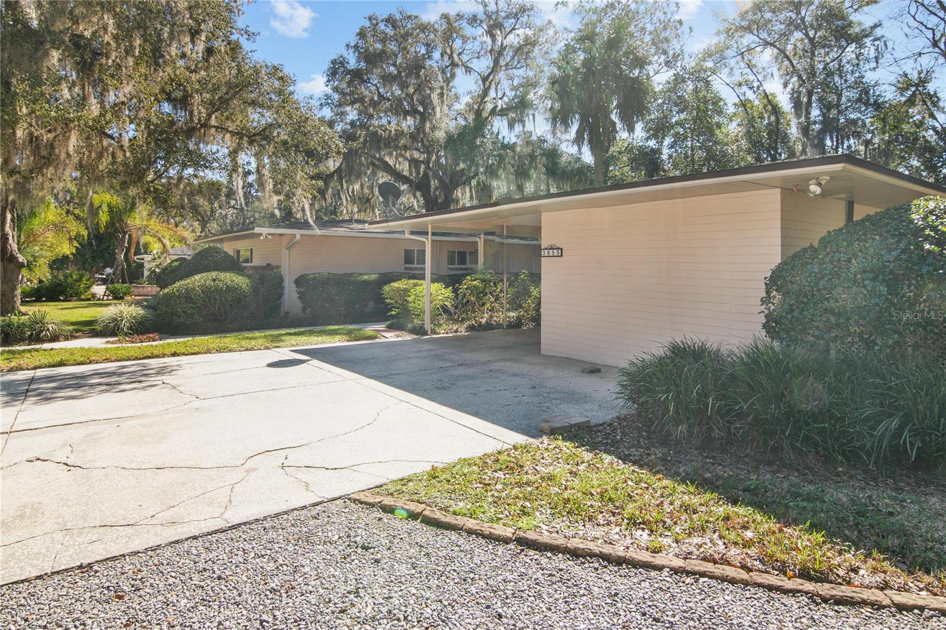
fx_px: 473
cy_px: 315
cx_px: 473
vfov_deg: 67.4
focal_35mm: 18
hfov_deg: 90.0
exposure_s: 1/60
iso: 320
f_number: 11
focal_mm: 12
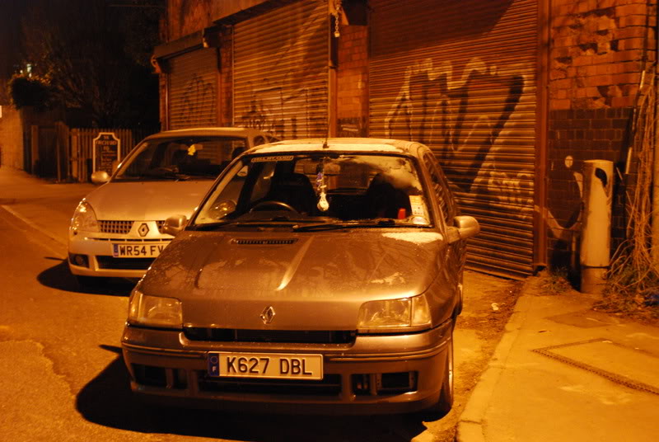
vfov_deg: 26.6
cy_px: 221
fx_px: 935
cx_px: 330
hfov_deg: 38.8
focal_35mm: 51
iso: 1600
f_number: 5
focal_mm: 34
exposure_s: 1.1
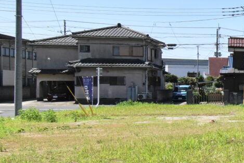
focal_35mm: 64
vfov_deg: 21.2
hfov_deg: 23.5
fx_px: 434
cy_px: 93
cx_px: 387
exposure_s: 1/4000
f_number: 7.1
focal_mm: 10
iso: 1600
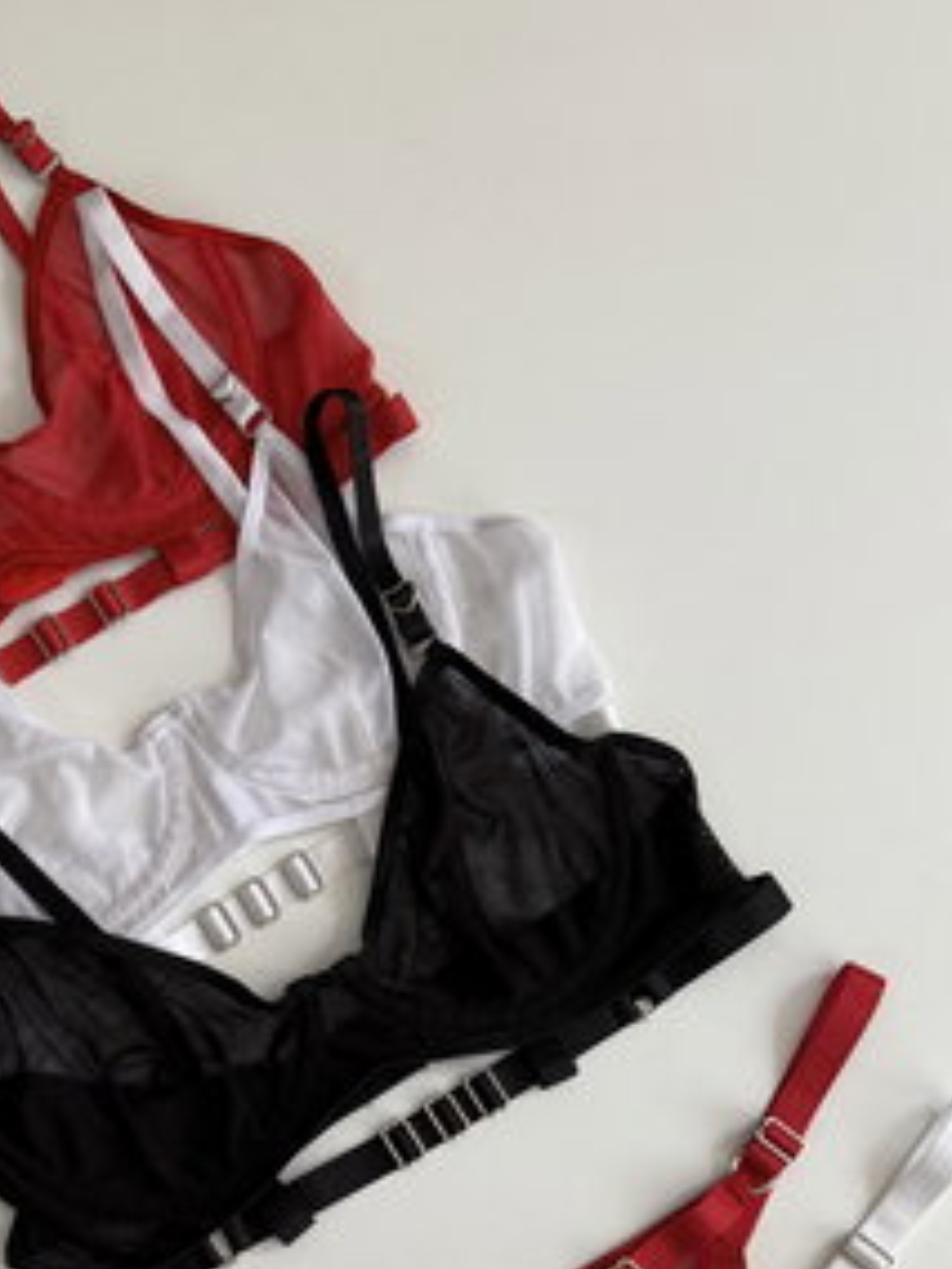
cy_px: 1043
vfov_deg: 40.1
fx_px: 1650
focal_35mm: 45
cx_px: 237
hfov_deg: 31.6
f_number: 1.78
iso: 200
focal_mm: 6.76
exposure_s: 1/121
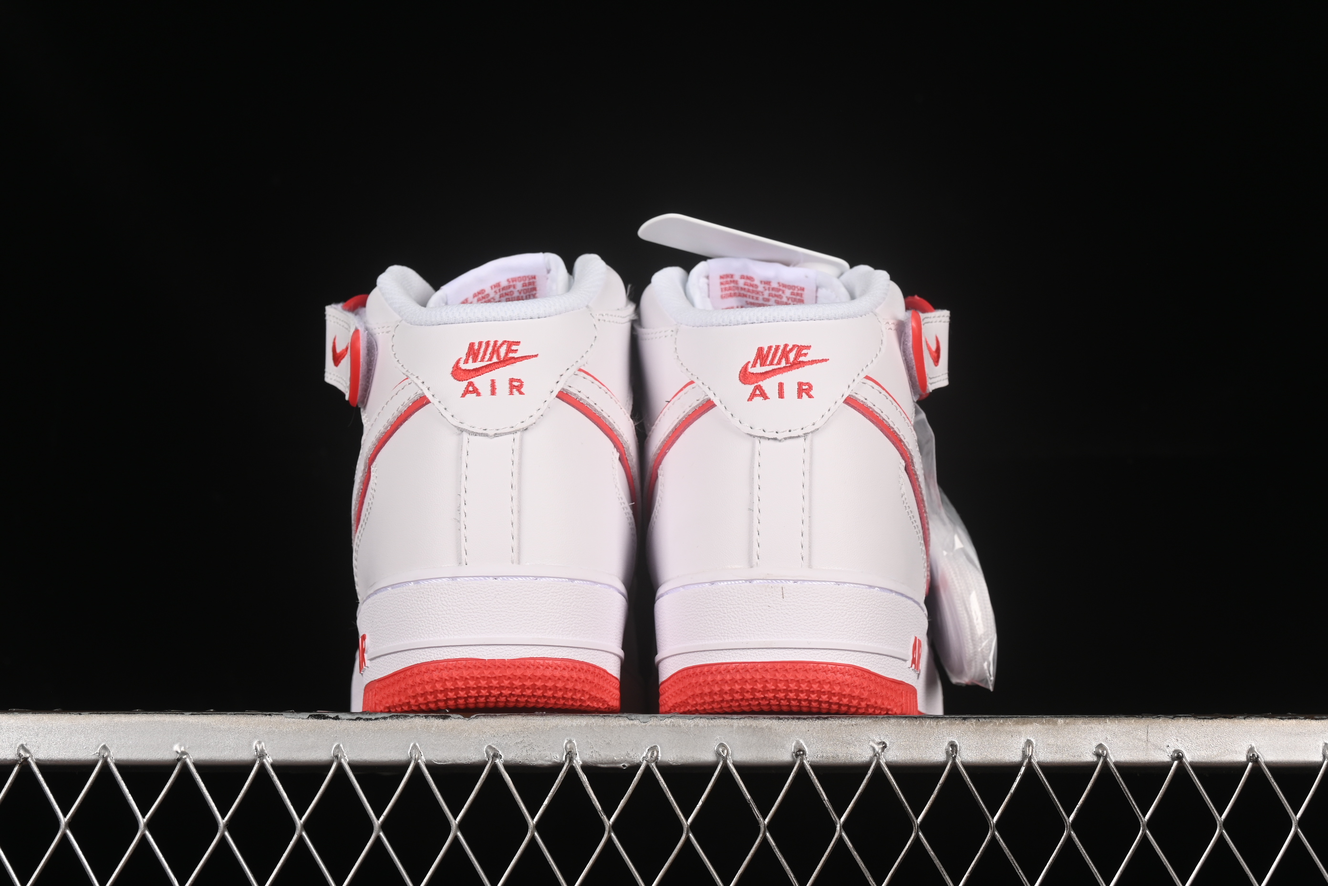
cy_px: 443
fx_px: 2766
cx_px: 664
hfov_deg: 27.0
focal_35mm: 75
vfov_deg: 18.2
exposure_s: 1/80
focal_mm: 50
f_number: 9
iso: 160
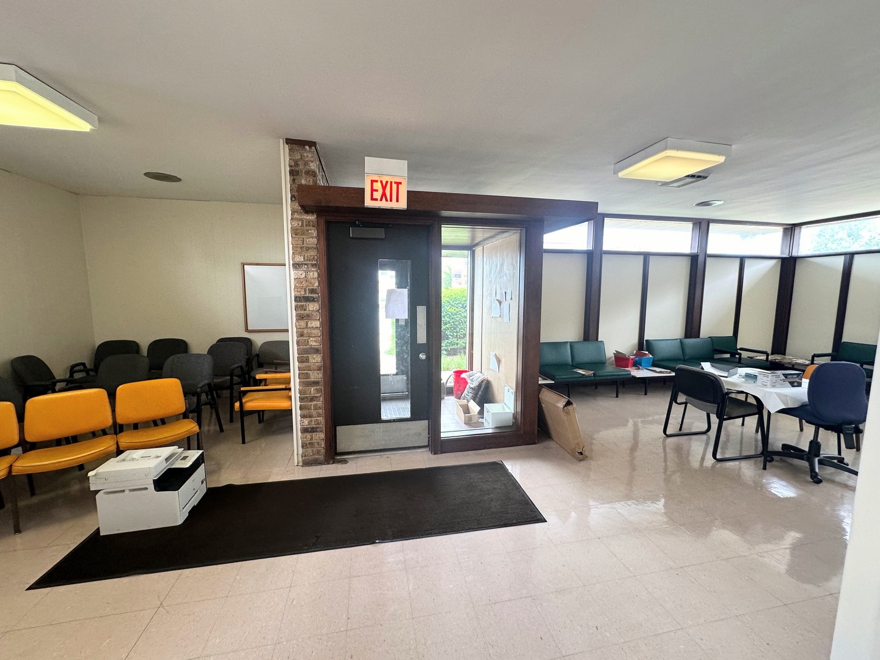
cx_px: 440
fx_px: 356
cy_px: 330
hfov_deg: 102.1
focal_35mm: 14
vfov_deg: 85.7
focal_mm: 2.22
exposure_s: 1/120
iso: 125
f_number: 2.2
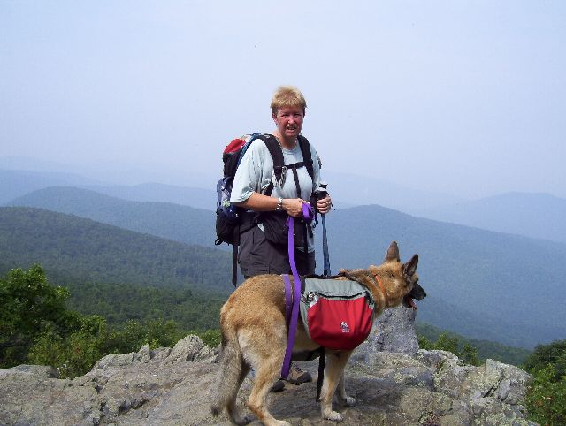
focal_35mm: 36
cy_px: 213
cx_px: 283
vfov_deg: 39.8
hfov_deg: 51.3
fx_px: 590
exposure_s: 1/640
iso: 80
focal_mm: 6
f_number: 4.8
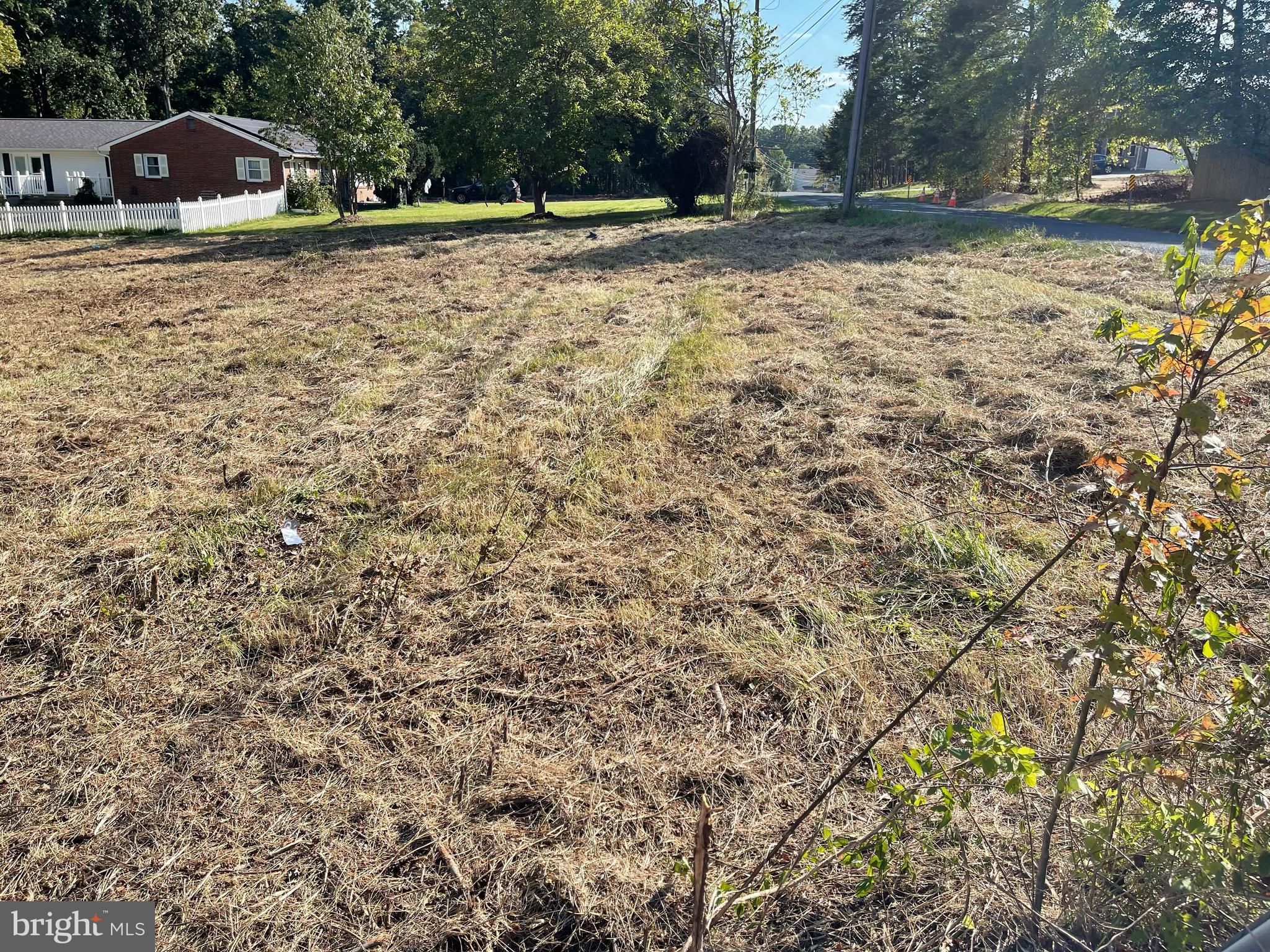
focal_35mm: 25
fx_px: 917
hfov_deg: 69.4
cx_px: 635
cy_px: 476
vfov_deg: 54.9
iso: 32
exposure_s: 1/1946
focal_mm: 5.1
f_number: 1.6
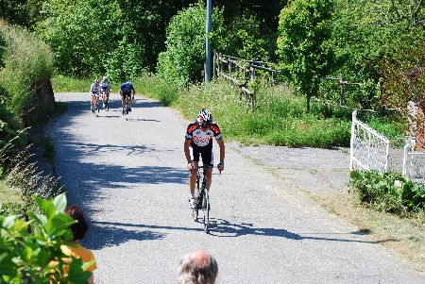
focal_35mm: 82
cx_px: 212
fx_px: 975
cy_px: 142
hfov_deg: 24.6
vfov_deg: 16.6
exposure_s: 1/125
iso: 100
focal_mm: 55
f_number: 8
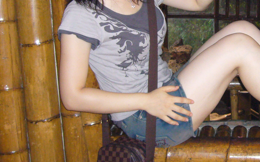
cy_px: 18
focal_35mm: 86
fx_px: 609
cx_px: 216
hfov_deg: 23.7
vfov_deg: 15.0
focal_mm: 5.8
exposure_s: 1/60
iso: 250
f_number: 2.8
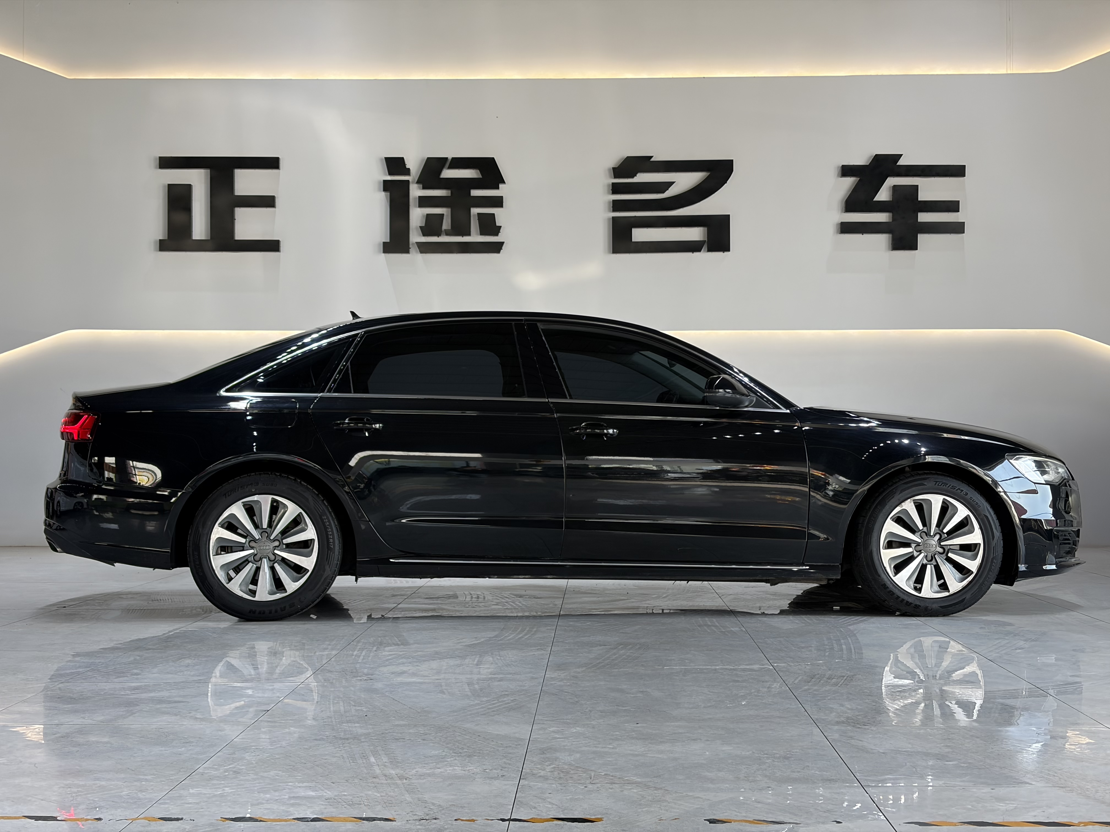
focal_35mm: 52
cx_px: 555
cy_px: 416
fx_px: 1667
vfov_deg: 28.0
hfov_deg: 36.8
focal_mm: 5.96
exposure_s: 1/100
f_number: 1.6
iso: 25
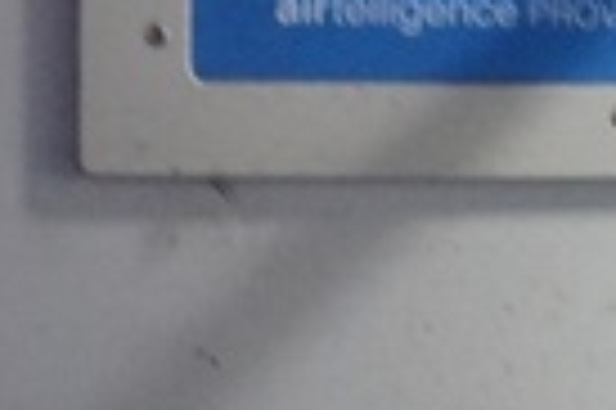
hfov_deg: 12.9
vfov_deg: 8.7
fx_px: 2700
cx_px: 526
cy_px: 167
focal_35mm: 158
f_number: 4
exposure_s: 1/25
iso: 3200
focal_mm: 20
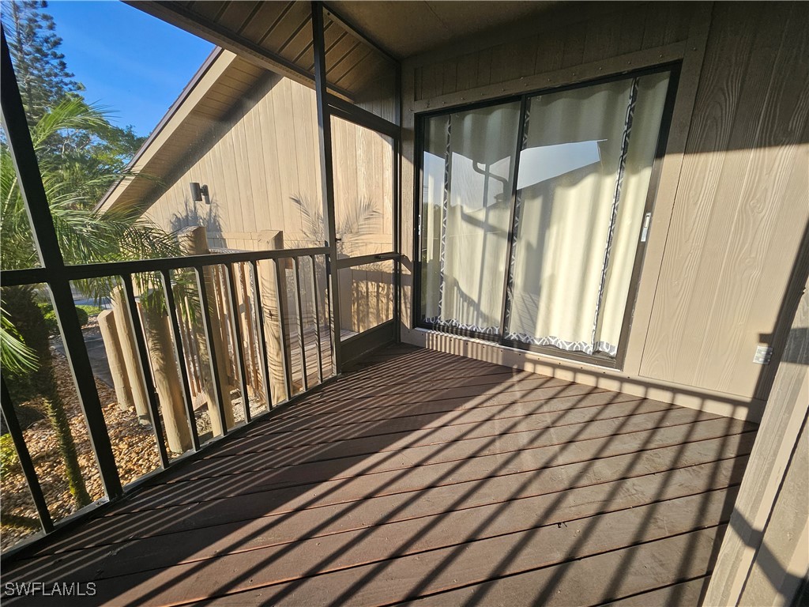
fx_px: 304
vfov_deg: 89.9
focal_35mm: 13
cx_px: 404
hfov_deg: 106.2
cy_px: 304
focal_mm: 1.74
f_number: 2.2
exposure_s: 1/293
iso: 40
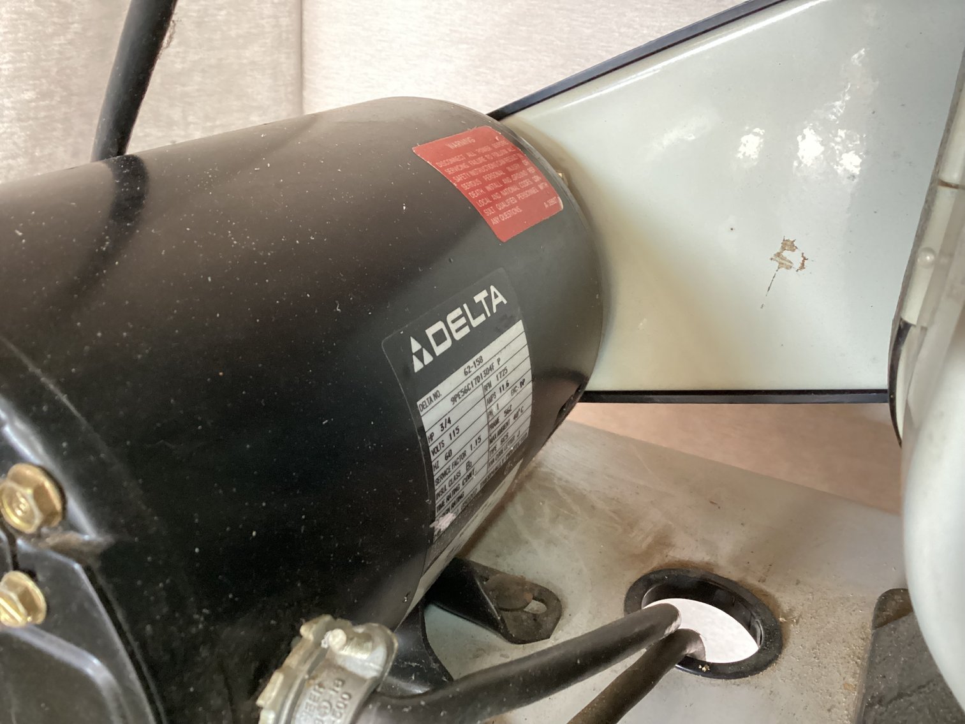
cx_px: 482
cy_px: 362
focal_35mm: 31
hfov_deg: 58.3
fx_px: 864
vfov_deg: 45.4
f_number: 2.4
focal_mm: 3.3
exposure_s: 1/24
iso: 640
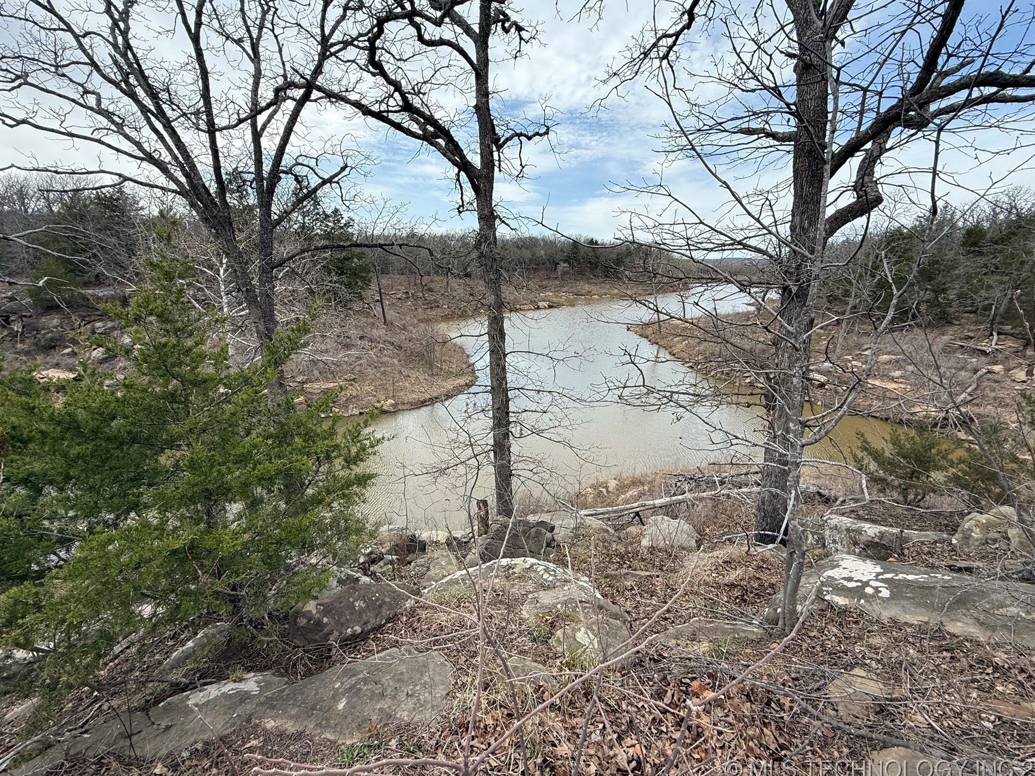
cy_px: 378
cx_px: 525
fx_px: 448
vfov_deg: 81.7
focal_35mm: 15
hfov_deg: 98.2
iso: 50
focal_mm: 2.22
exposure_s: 1/928
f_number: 2.2
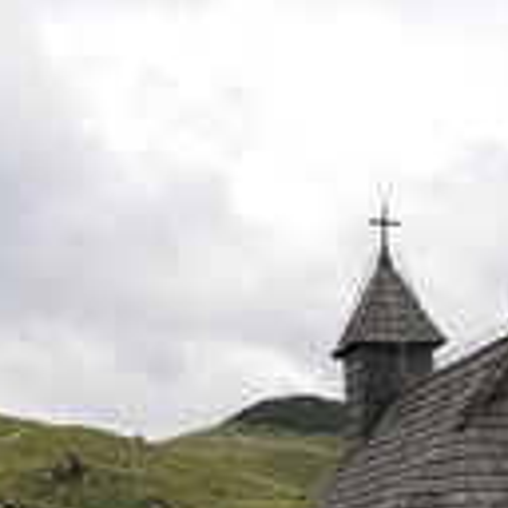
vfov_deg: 15.7
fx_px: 1760
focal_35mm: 106
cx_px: 377
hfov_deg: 16.3
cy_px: 651
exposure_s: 1/125
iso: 320
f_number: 16
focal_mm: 32
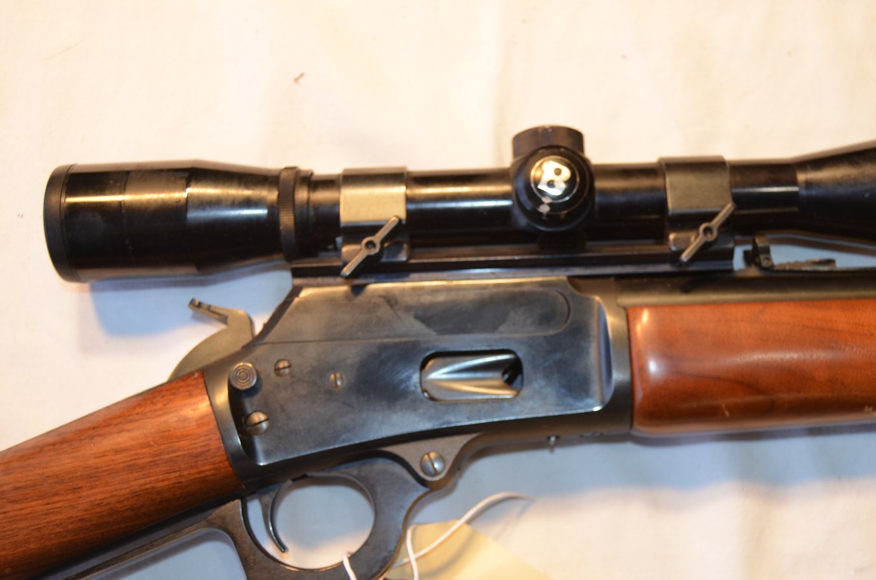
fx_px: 1117
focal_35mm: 46
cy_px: 346
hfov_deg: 42.7
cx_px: 501
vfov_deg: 29.0
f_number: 3.8
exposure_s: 1/125
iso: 280
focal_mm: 24
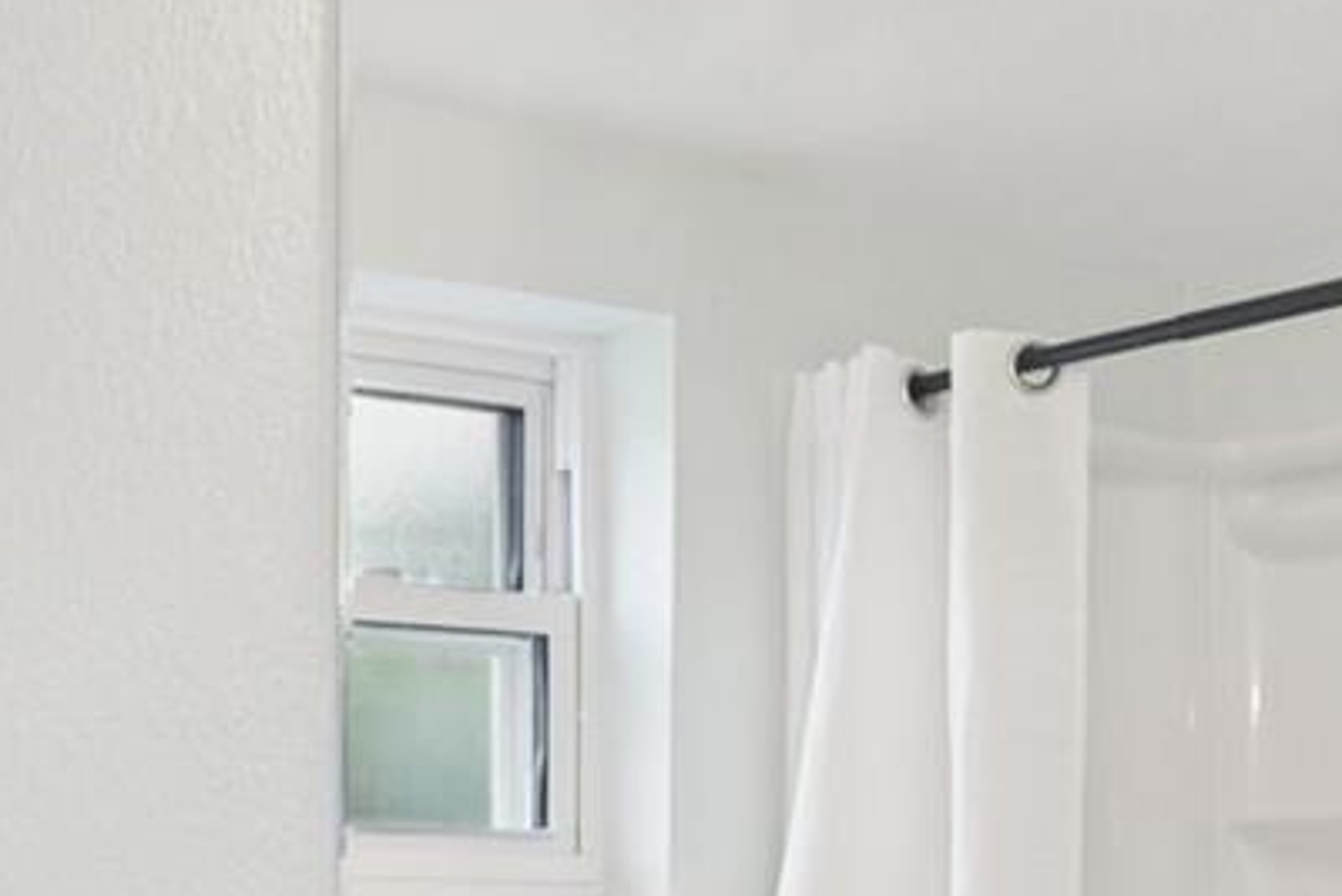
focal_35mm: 72
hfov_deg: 25.5
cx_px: -228
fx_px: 2685
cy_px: 1050
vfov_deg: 18.1
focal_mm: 18
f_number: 8
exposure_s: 1/80
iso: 400
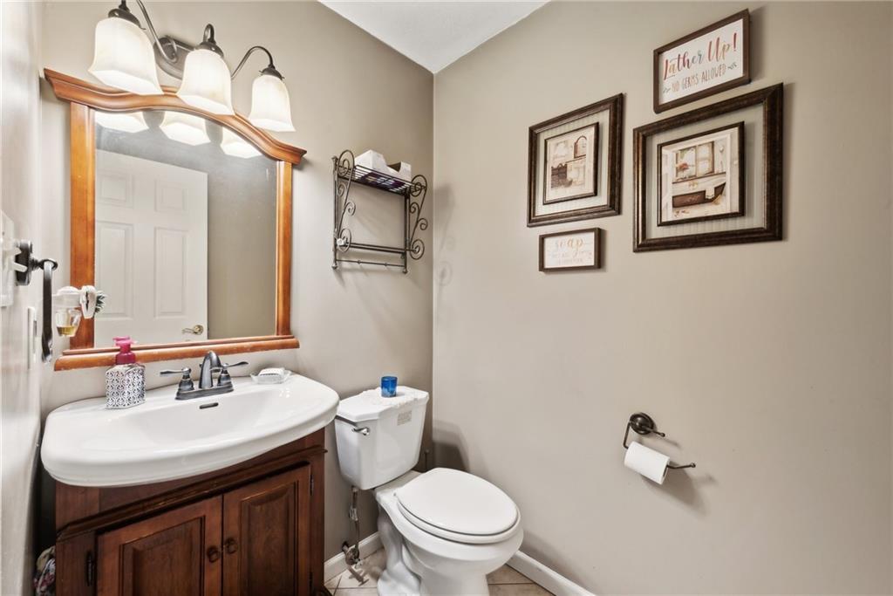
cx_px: 446
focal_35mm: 14
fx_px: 347
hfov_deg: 104.2
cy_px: 298
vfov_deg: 81.2
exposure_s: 1/3.33
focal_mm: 14
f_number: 11
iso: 80
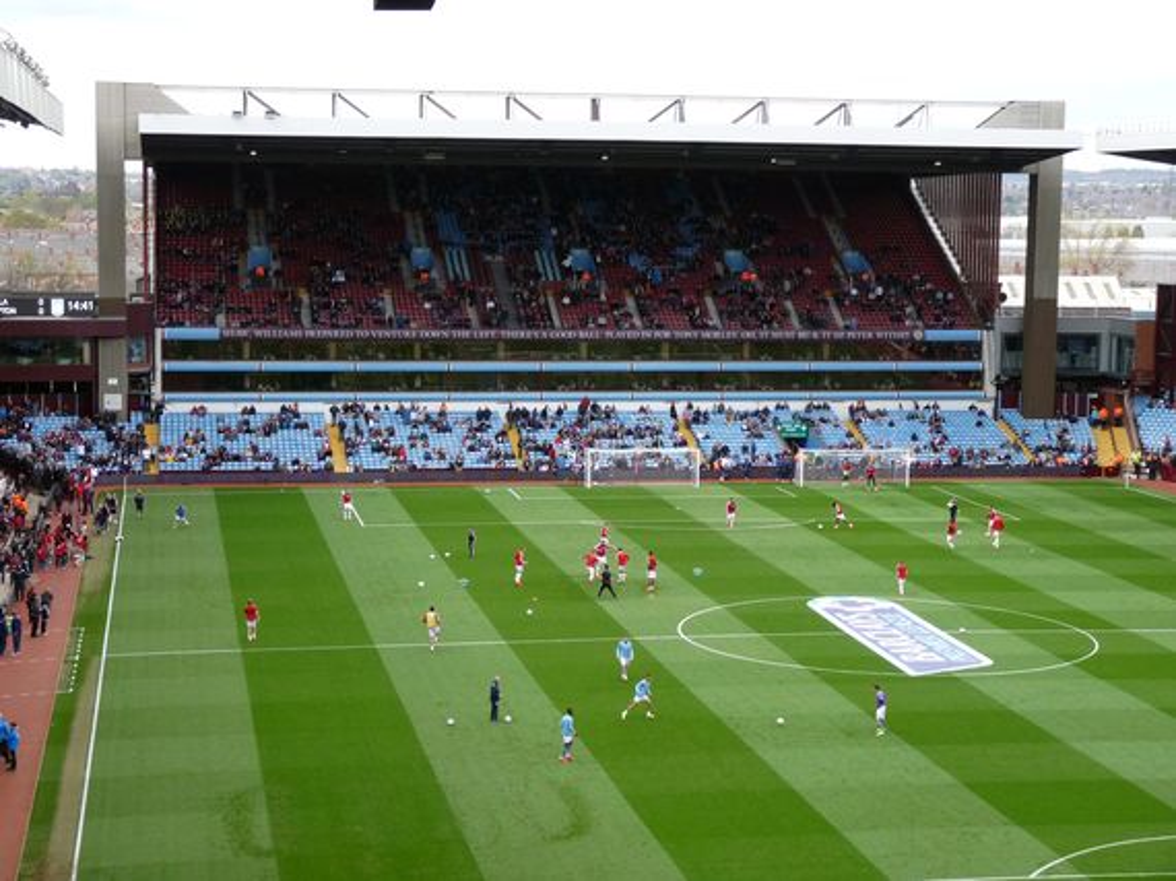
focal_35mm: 70
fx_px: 2377
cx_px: 588
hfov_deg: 27.8
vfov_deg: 21.0
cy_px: 440
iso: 200
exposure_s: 1/500
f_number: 3.4
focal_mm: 12.4
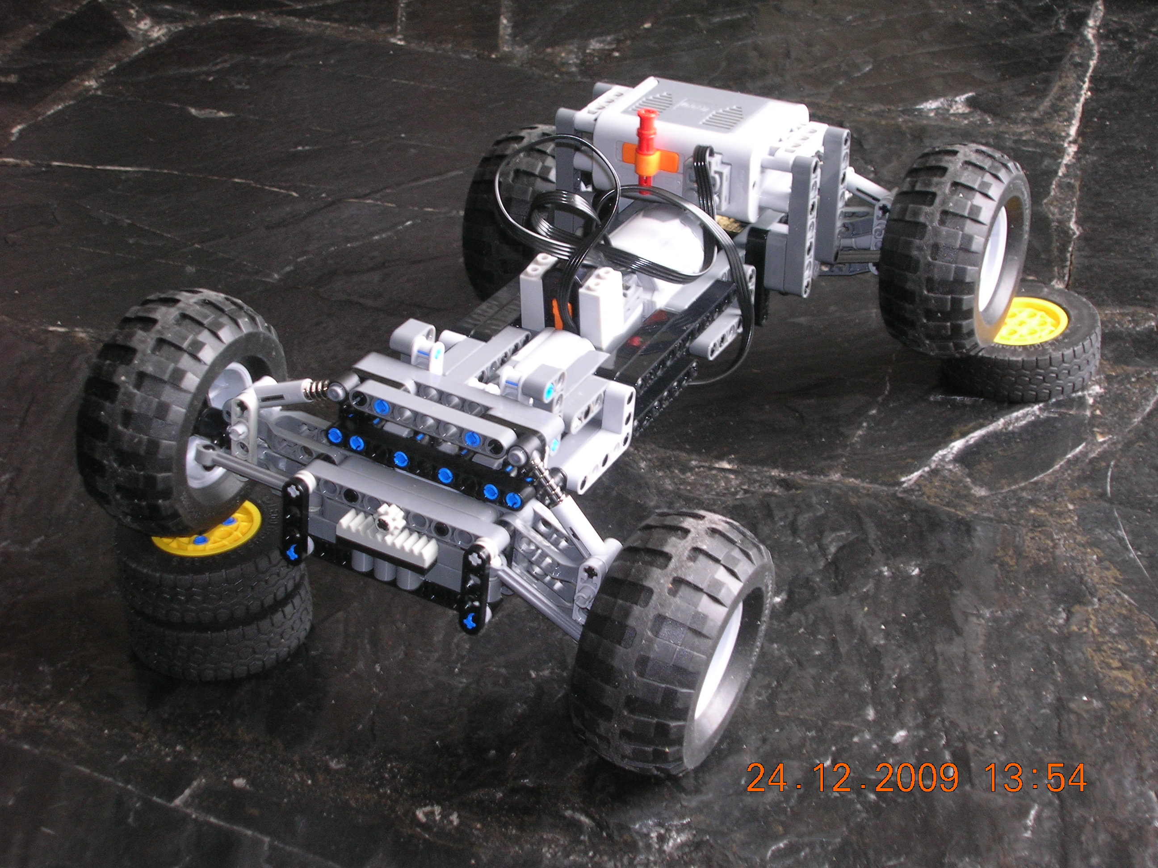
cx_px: 579
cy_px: 434
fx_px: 2208
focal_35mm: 66
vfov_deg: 22.3
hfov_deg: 29.4
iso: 73
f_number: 3.8
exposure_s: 1/3.7
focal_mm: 11
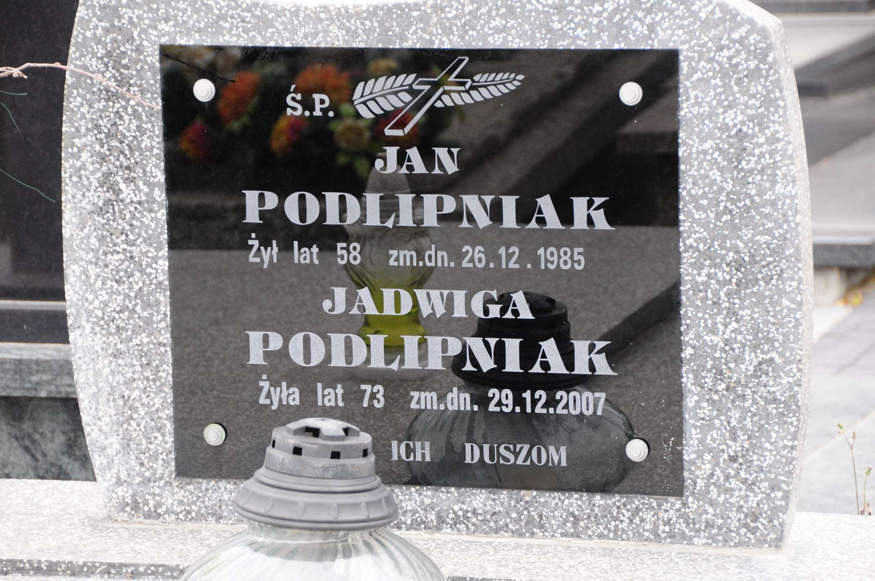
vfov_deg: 7.6
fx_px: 4370
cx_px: 438
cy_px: 290
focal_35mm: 180
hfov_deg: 11.4
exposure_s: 1/125
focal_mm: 120
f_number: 7.1
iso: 640
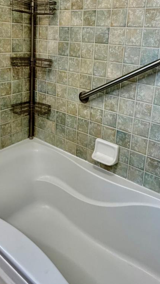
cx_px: 81
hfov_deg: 39.0
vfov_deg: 62.0
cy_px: 85
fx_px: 226
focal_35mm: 30
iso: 200
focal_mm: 2.22
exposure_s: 1/120
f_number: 2.2
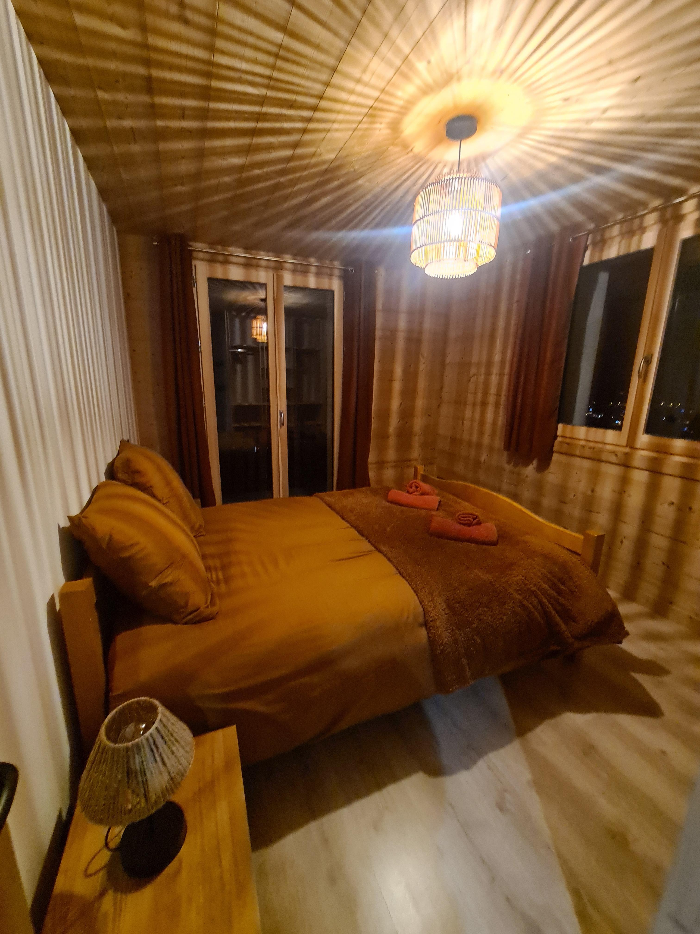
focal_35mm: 13
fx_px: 351
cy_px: 467
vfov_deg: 106.2
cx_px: 350
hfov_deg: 89.9
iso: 640
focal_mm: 2.2
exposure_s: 1/25
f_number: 2.2
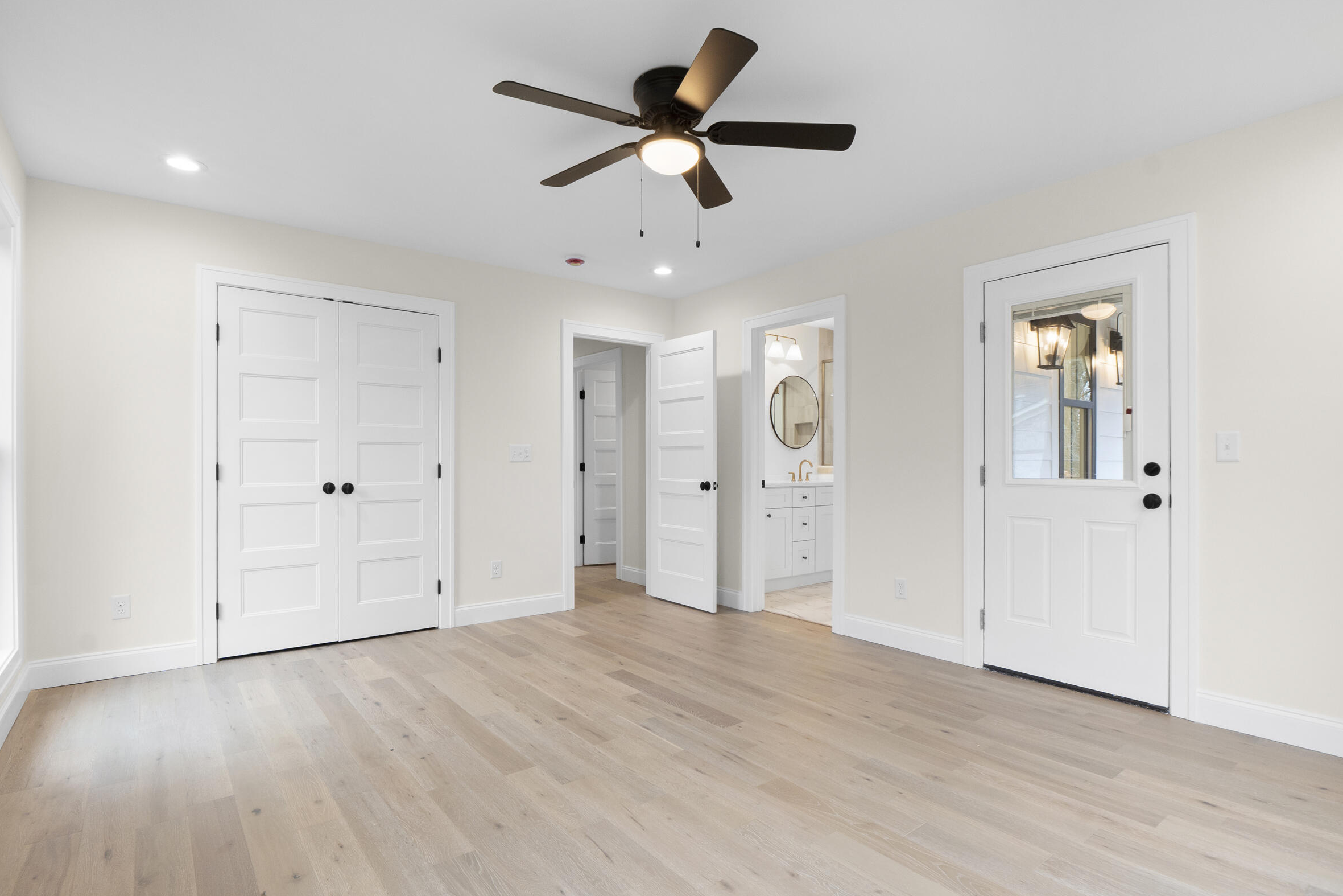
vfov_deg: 67.4
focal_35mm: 18
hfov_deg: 90.0
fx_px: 671
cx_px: 658
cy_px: 461
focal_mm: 11.5
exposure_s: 1/8
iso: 250
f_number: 9
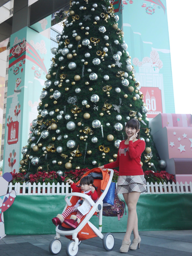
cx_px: 96
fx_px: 296
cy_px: 128
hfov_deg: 36.0
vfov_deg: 46.8
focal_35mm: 40
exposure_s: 1/400
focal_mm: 20
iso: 160
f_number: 1.7
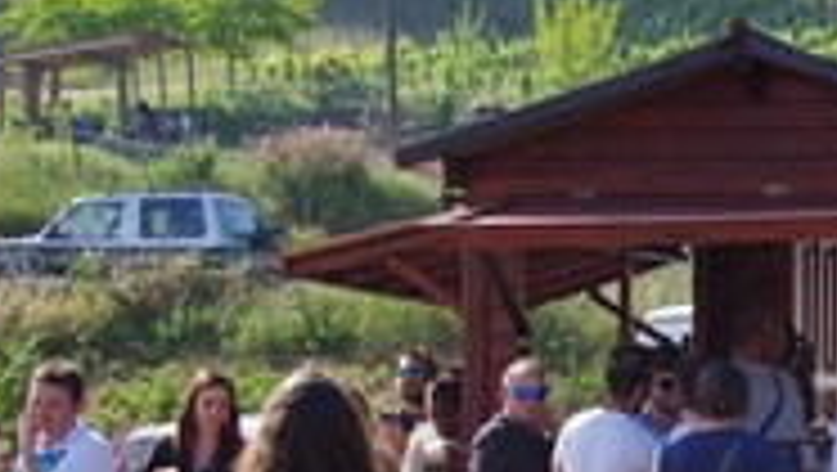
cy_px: 551
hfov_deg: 13.5
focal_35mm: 156
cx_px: 914
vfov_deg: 7.7
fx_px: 3474
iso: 200
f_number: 6.3
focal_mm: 37
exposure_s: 1/160
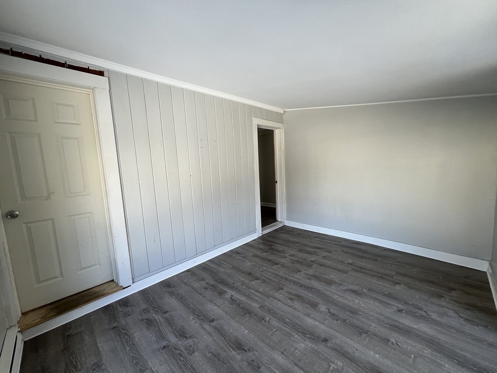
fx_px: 187
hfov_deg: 106.2
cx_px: 248
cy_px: 186
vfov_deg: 89.9
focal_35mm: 13
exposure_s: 1/99
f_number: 1.8
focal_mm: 1.57
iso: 64
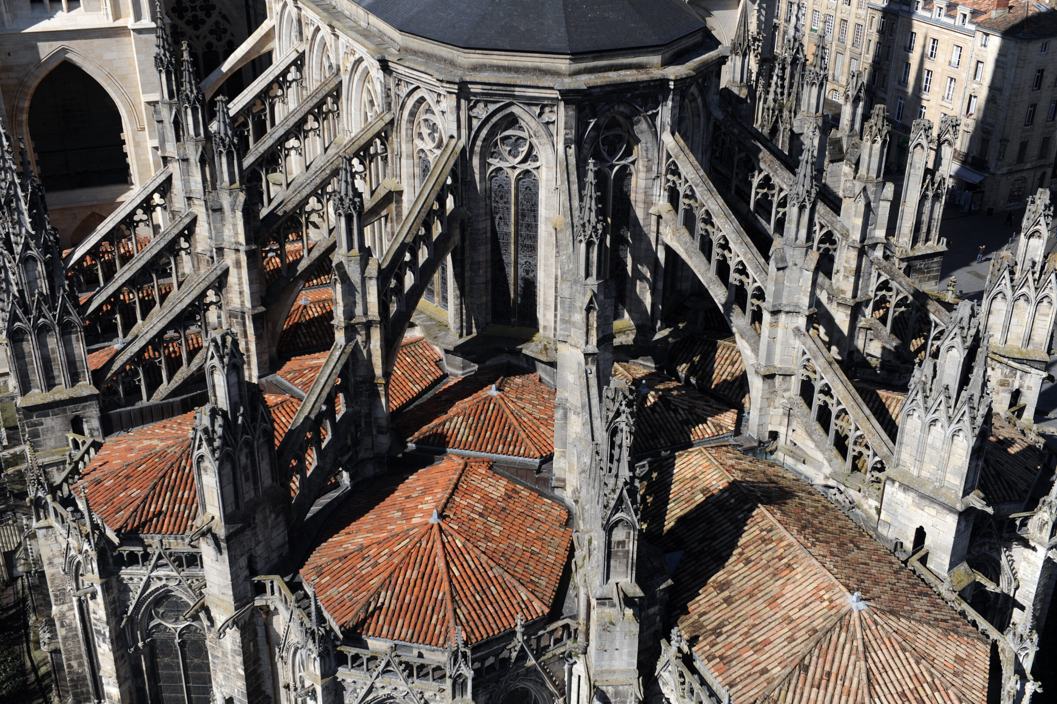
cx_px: 534
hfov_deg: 47.4
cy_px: 355
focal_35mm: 41
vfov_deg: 32.6
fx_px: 1204
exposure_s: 1/1250
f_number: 6.3
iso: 200
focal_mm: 40
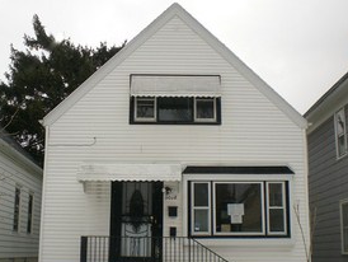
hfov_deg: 39.6
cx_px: 152
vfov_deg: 30.2
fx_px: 483
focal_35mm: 48
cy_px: 155
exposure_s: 1/212
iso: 77
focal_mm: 6.3
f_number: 4.6
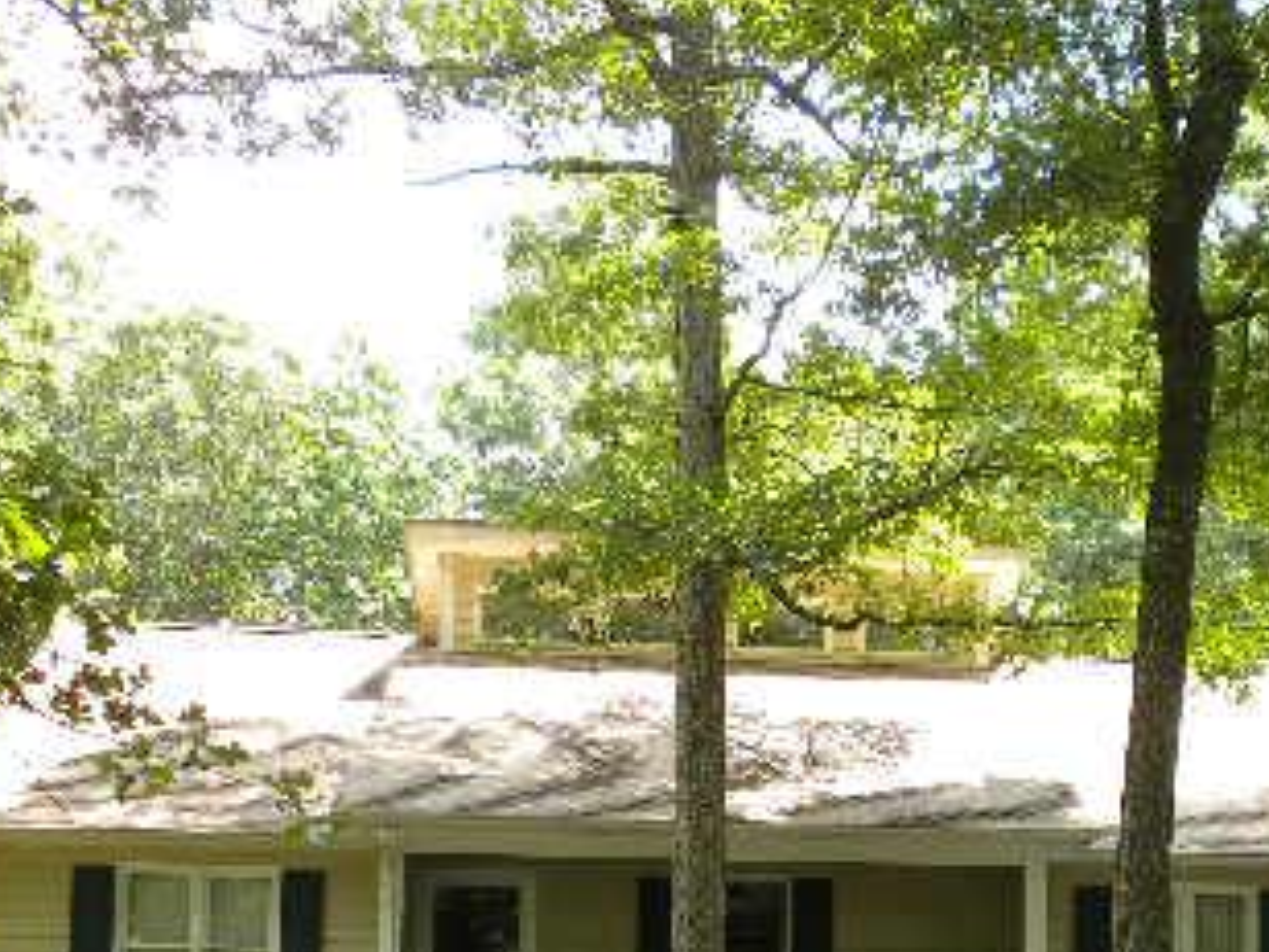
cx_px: 1129
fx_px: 2823
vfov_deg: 18.7
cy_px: 915
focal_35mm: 77
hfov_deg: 24.6
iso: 90
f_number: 3.5
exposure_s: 1/96.2
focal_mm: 6.6
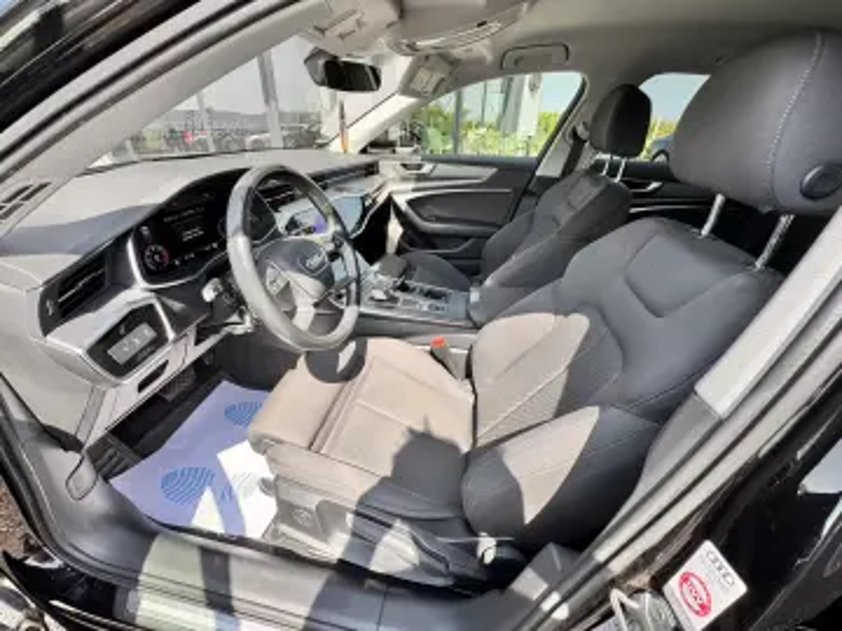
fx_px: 341
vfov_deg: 85.7
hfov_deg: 102.1
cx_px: 421
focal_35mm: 14
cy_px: 316
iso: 40
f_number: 2.2
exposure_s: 1/218
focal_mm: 2.22
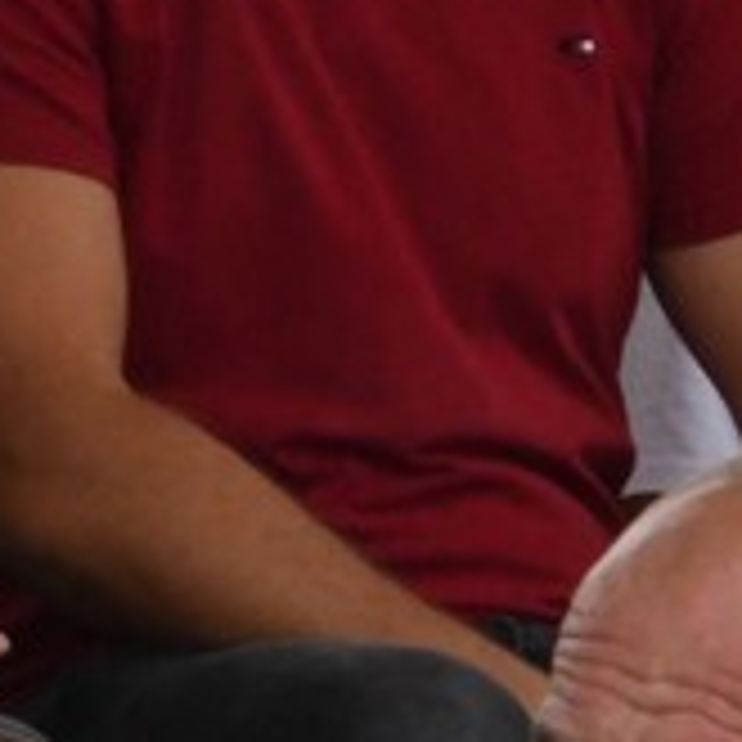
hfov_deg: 2.7
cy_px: -175
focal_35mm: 650
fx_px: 15763
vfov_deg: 2.7
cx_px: -121
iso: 6400
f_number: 32
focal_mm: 100
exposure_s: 1/250
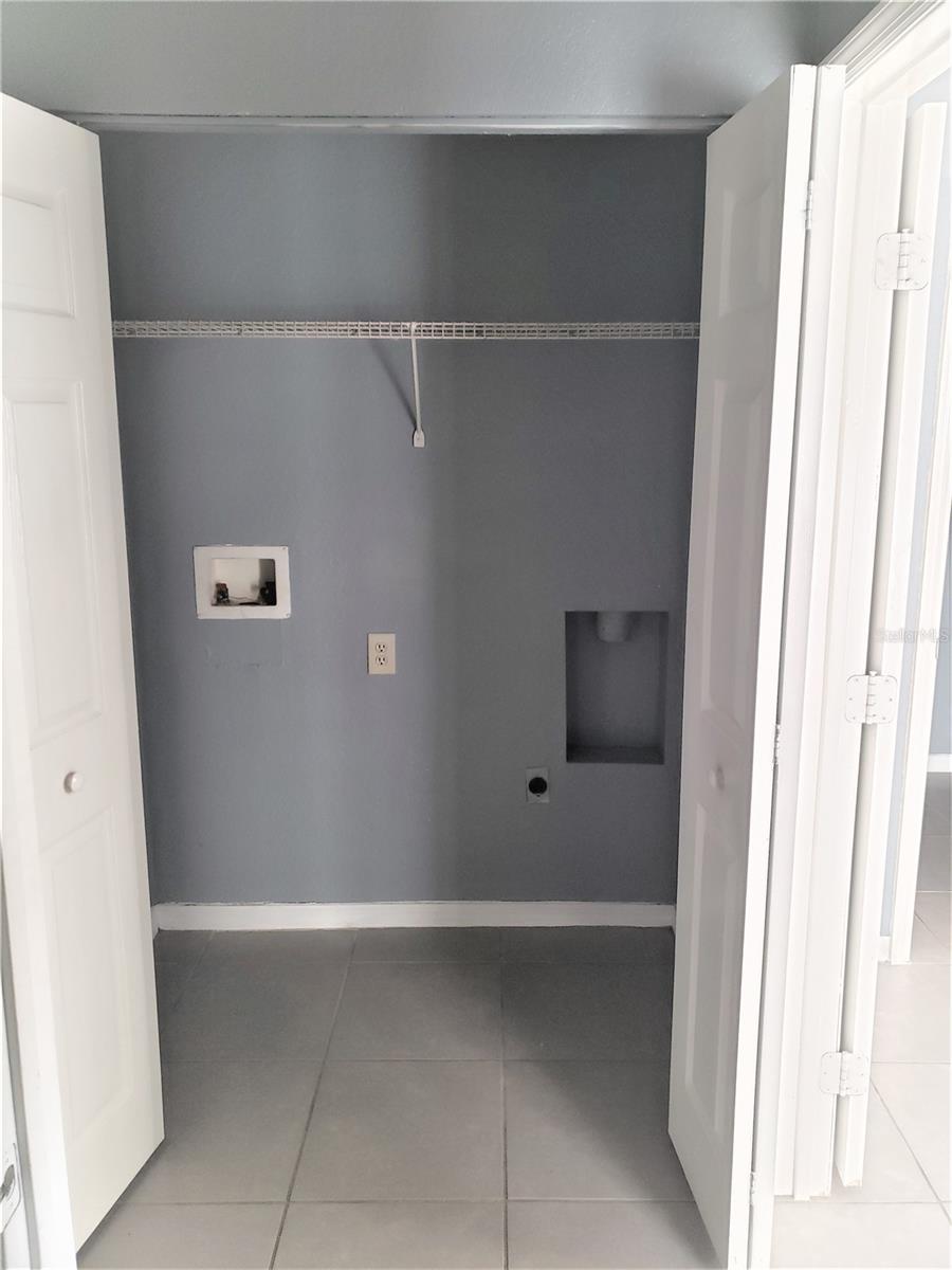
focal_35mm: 26
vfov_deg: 67.3
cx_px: 476
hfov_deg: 53.1
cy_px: 635
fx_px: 953
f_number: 1.5
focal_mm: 4.3
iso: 250
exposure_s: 1/27
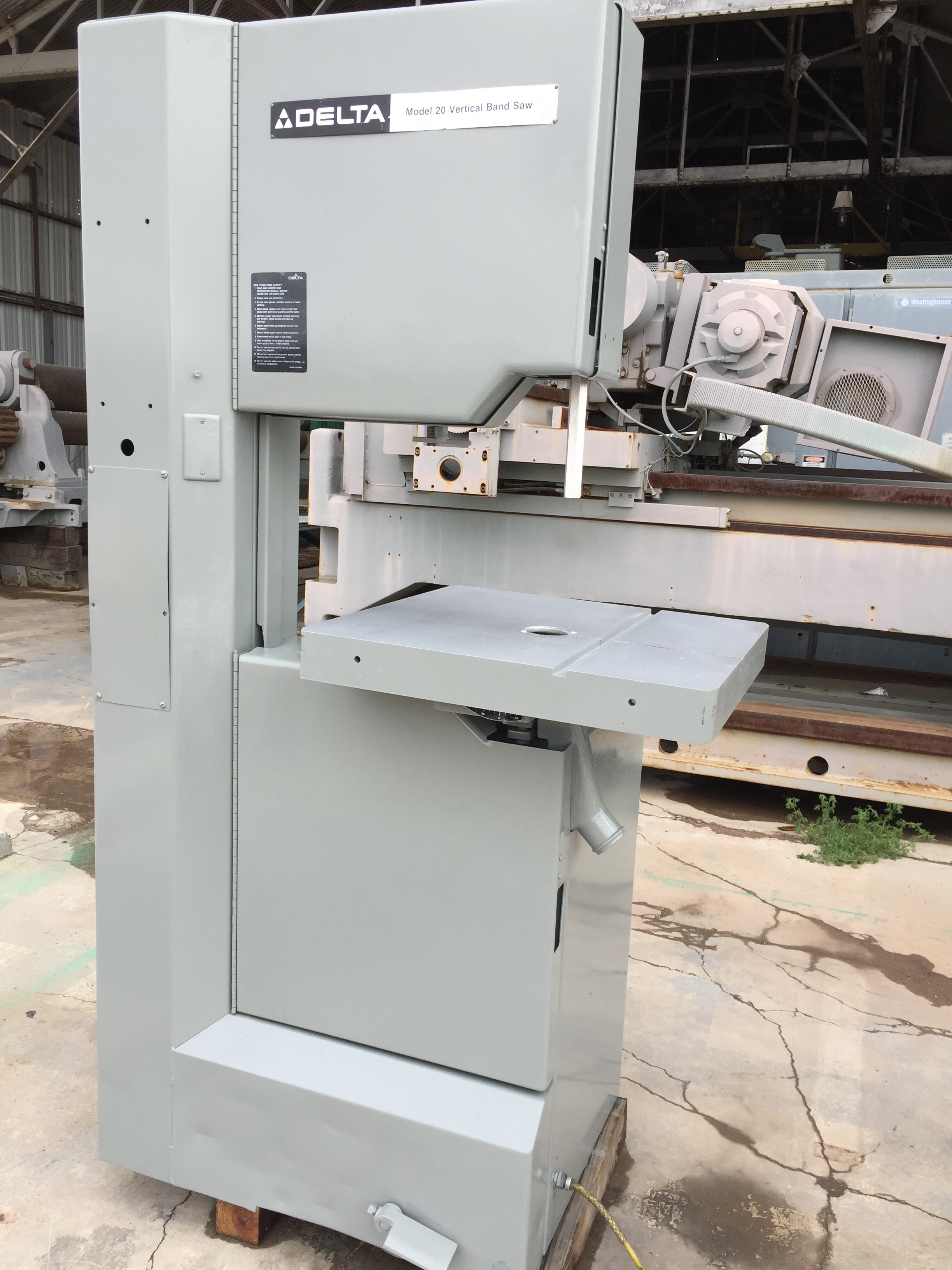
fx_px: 1063
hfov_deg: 48.2
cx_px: 476
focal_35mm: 29
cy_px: 635
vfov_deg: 61.7
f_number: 2.2
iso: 32
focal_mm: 4.15
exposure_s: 1/573
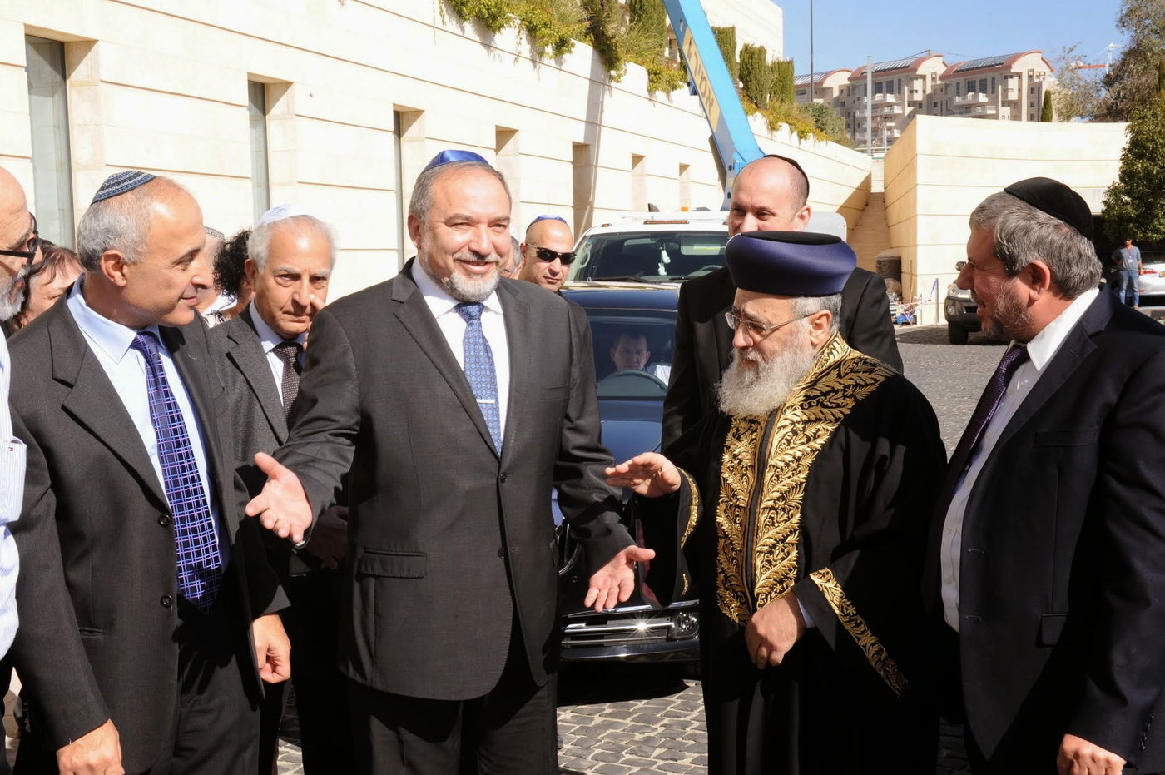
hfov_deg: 39.6
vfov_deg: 26.9
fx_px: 1617
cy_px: 388
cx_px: 582
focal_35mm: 50
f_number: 22
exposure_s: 1/125
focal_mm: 50
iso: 640
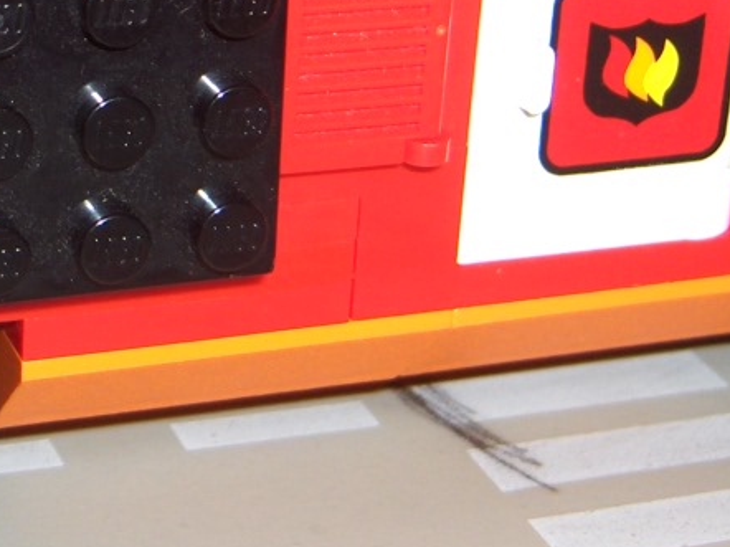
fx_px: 2382
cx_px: 83
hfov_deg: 17.2
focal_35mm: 113
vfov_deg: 13.0
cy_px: 83
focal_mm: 8
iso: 100
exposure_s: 1/60
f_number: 4.8
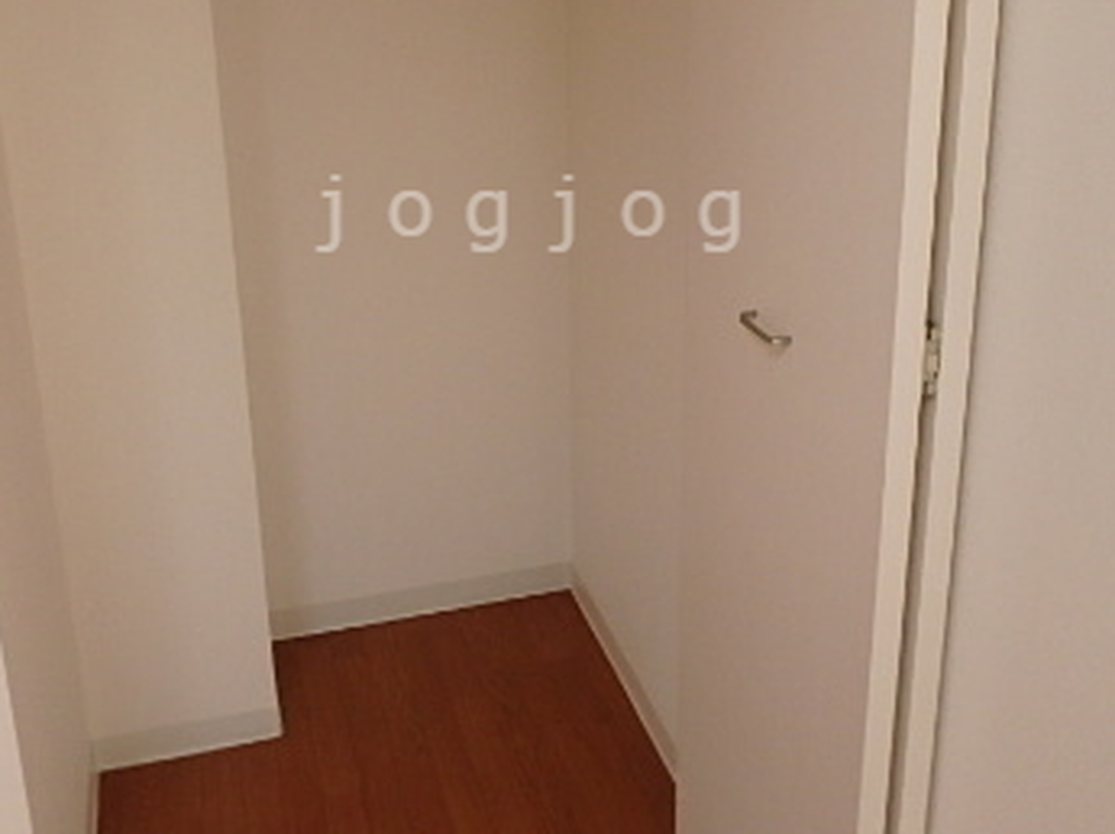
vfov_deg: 36.0
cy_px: 213
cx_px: 536
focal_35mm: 39
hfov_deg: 47.9
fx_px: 1255
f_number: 3.5
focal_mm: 3.7
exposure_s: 1/30
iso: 250
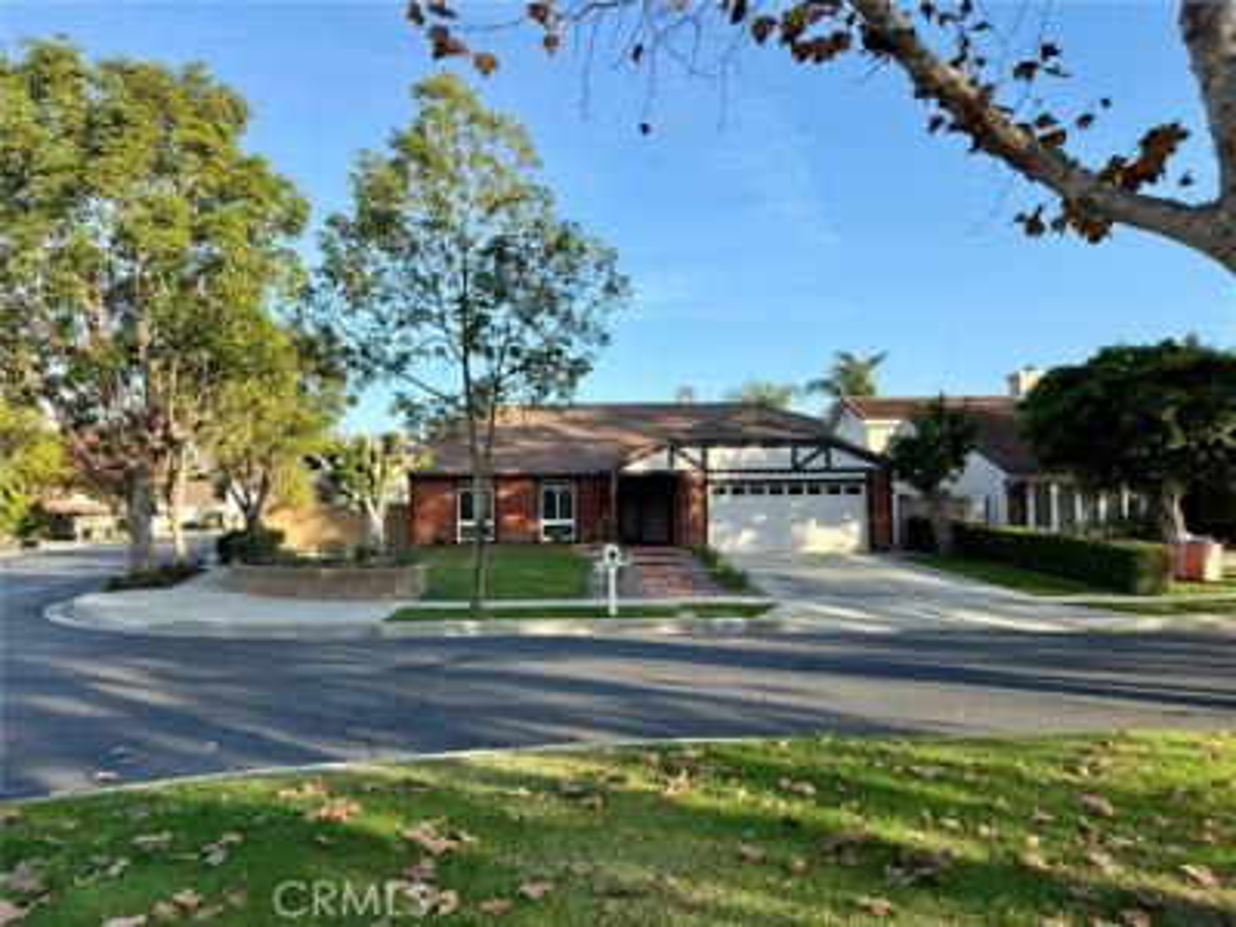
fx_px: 857
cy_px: 464
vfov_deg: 56.8
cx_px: 618
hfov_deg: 71.6
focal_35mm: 24
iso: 80
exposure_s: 1/1901
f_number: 1.78
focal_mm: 6.76
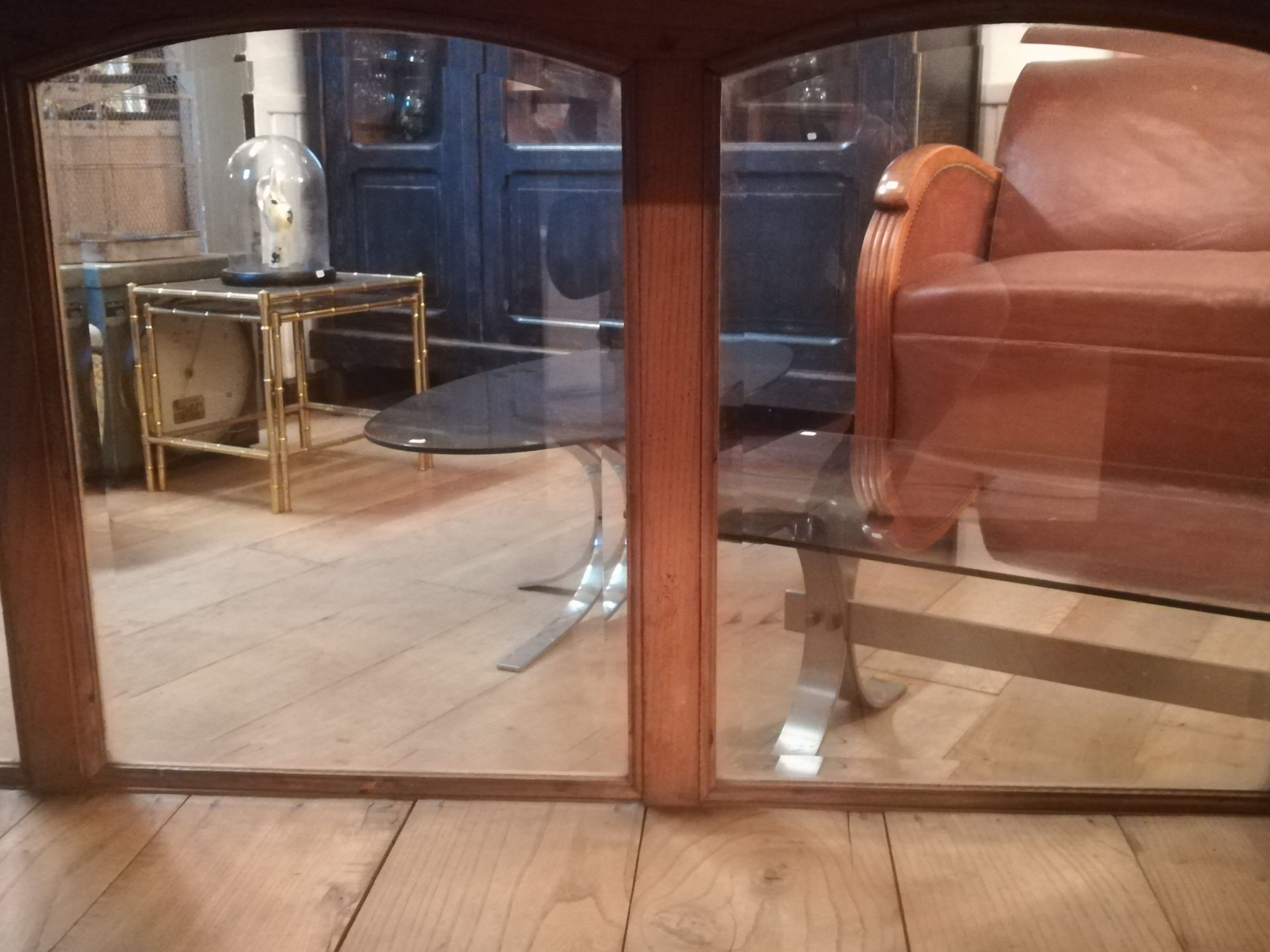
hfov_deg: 52.6
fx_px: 1284
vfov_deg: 40.7
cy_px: 480
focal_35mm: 35
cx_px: 655
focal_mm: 3.83
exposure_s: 1/14.3
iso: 2000
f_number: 2.2
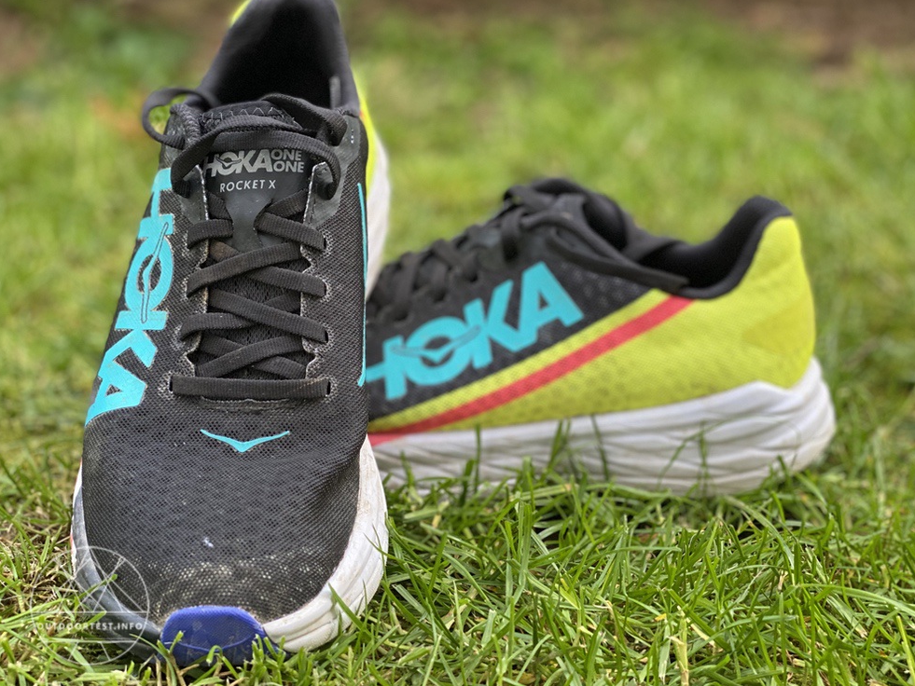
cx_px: 461
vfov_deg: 27.5
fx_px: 1401
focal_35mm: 53
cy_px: 338
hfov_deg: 36.2
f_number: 2
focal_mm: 6
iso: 250
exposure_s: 1/122
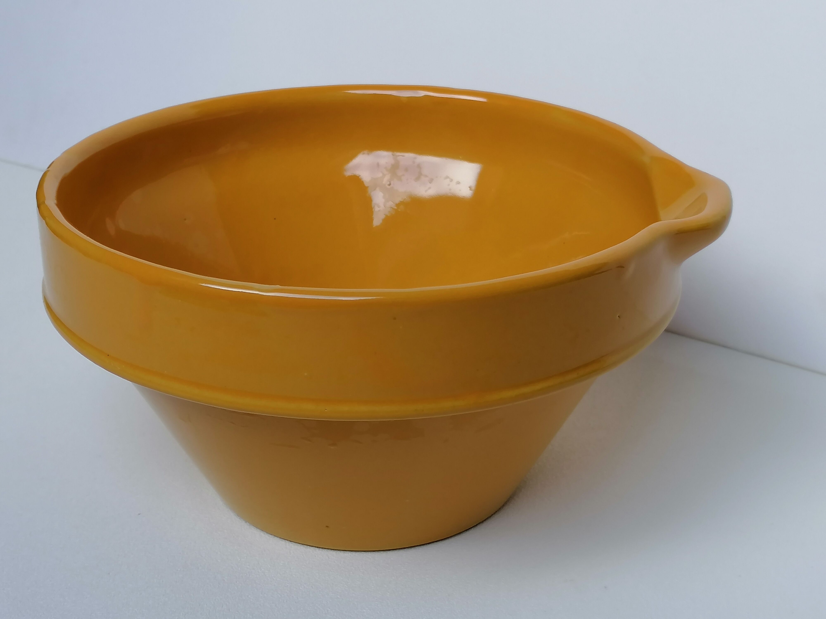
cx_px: 413
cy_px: 310
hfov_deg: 35.5
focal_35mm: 54
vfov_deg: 27.0
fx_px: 1289
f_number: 1.8
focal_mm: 4.75
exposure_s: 1/60
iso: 50
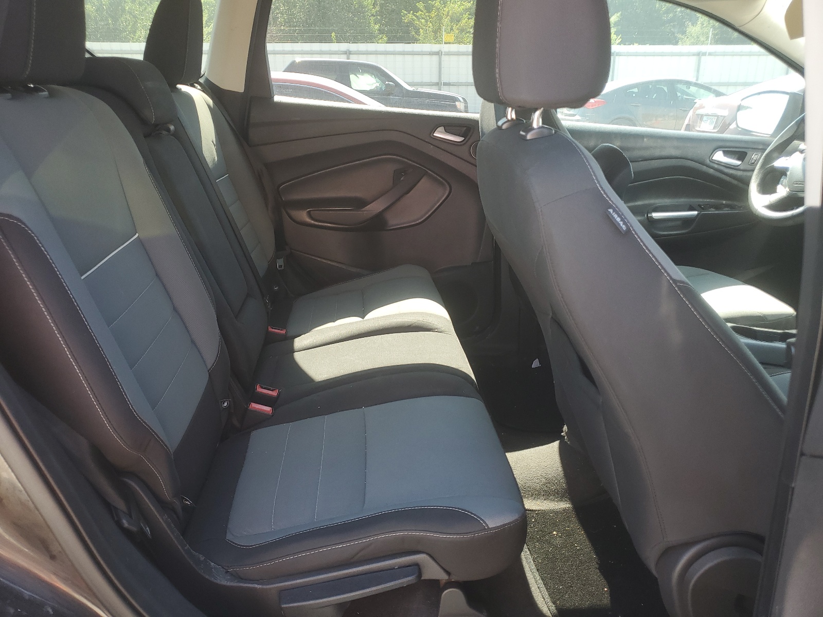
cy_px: 308
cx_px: 412
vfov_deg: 53.1
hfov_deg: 67.3
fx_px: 618
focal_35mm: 26
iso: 51
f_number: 1.5
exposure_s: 1/120
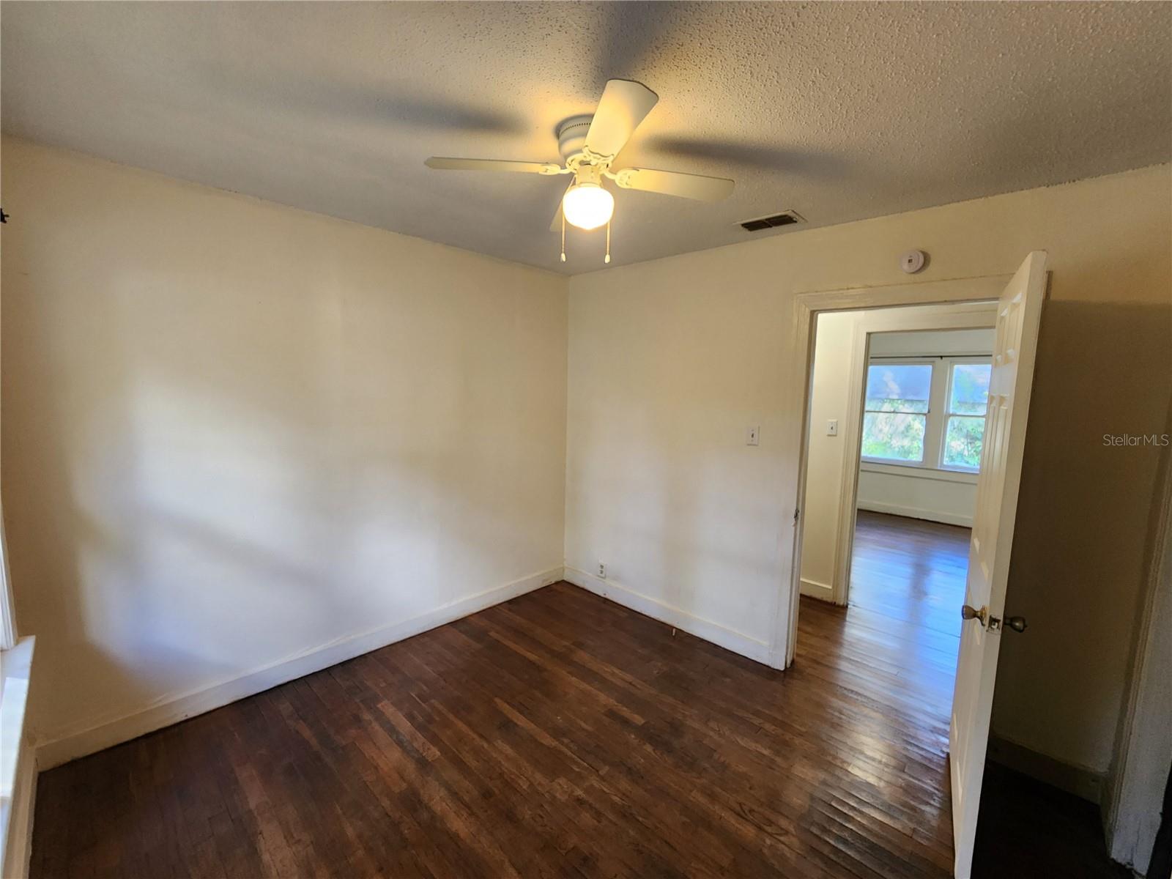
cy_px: 440
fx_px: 440
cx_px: 586
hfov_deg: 106.2
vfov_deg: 89.9
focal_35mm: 13
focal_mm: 2.2
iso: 250
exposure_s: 1/60
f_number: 2.2
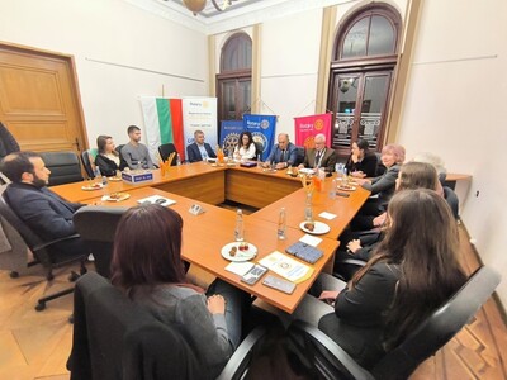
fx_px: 234
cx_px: 254
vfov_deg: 78.1
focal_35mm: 16
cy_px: 190
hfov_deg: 94.5
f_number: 2.2
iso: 500
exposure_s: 1/25
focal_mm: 1.65
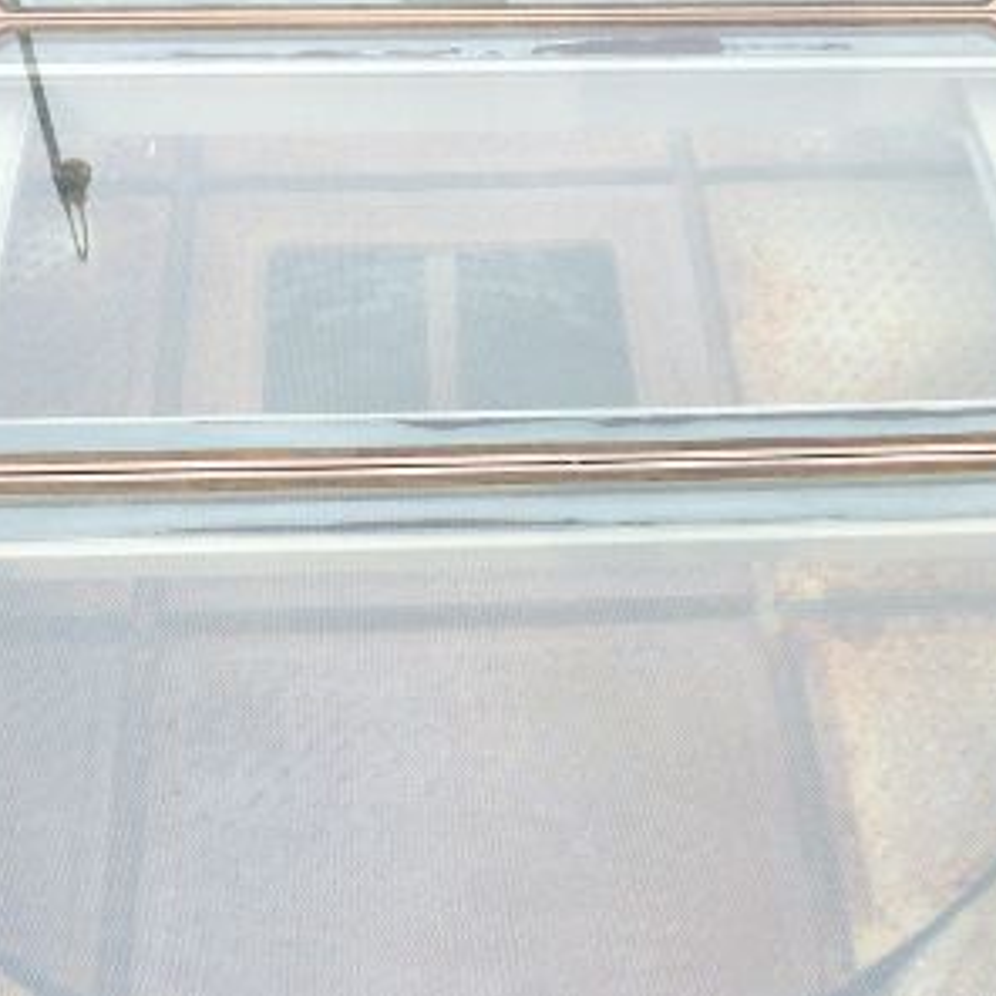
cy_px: 501
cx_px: 478
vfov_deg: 39.2
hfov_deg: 39.2
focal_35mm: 43
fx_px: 1400
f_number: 4
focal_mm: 4.1
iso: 80
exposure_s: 1/160
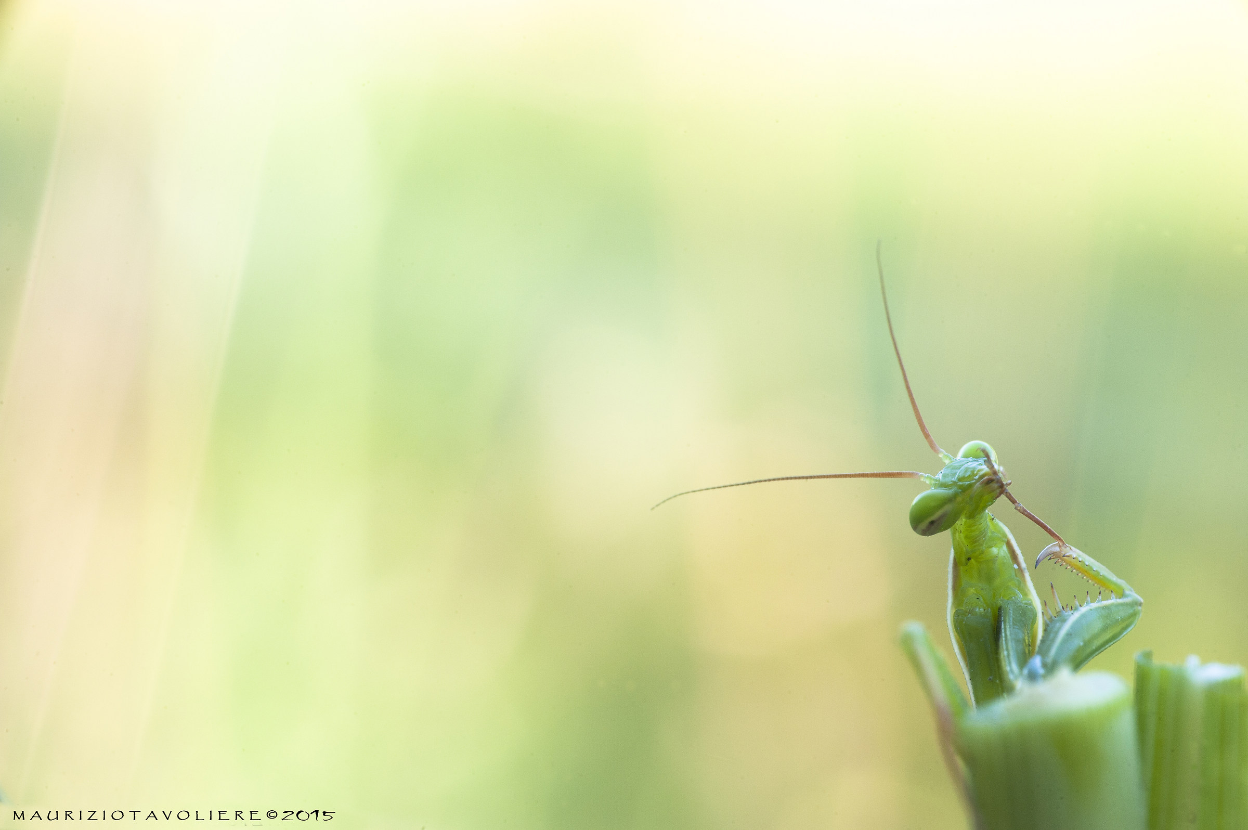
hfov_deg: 20.4
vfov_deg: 13.7
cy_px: 415
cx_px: 624
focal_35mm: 100
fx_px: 3464
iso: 320
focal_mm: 100
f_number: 16
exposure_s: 1/20
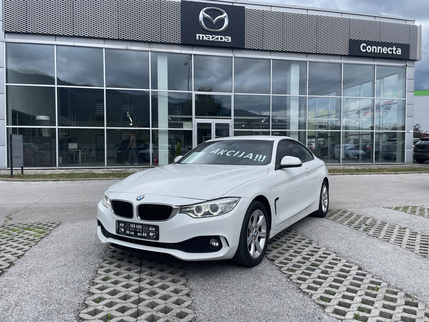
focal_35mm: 26
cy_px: 161
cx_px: 214
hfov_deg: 67.3
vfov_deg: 53.1
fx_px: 322
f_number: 1.6
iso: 32
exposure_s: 1/1276
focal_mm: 4.2
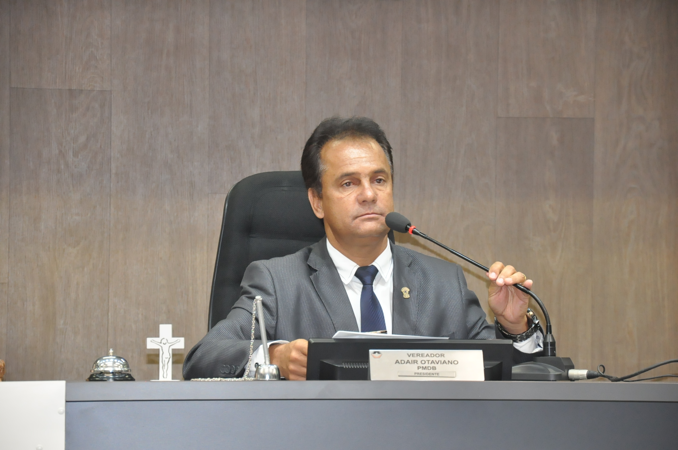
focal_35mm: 158
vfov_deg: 8.7
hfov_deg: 13.1
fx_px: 2963
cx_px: 339
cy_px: 225
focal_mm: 105
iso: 2000
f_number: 5.6
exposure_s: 1/60
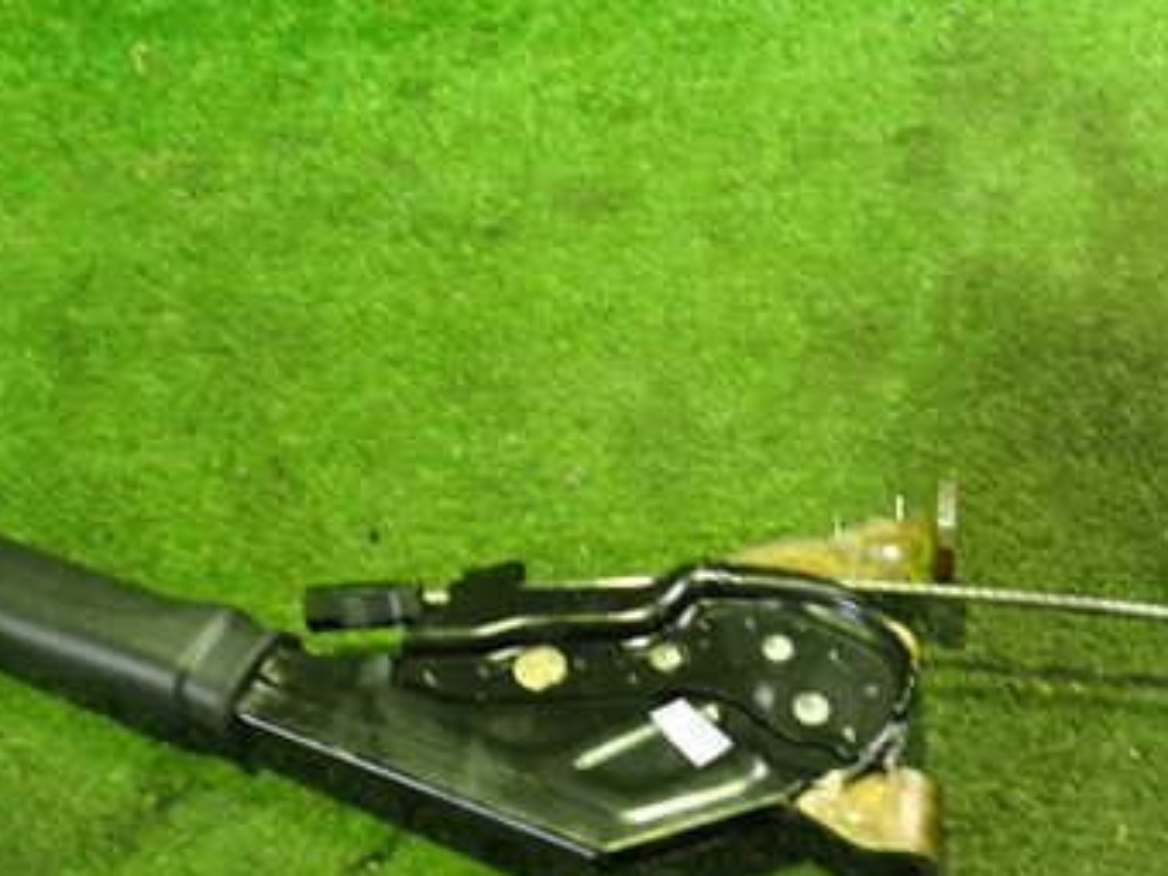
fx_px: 1788
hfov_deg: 36.0
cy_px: 636
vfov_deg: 27.2
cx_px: 732
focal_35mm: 53
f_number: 2.3
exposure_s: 1/25
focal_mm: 5.4
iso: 800
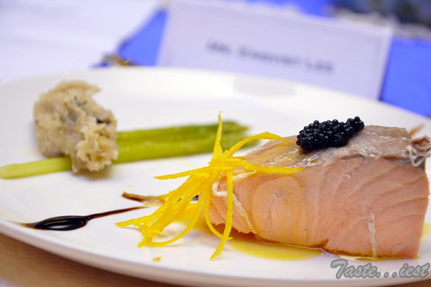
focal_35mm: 99
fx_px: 1184
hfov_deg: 20.6
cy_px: 144
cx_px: 216
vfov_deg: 13.8
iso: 2000
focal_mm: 66
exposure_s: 1/125
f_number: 5.3
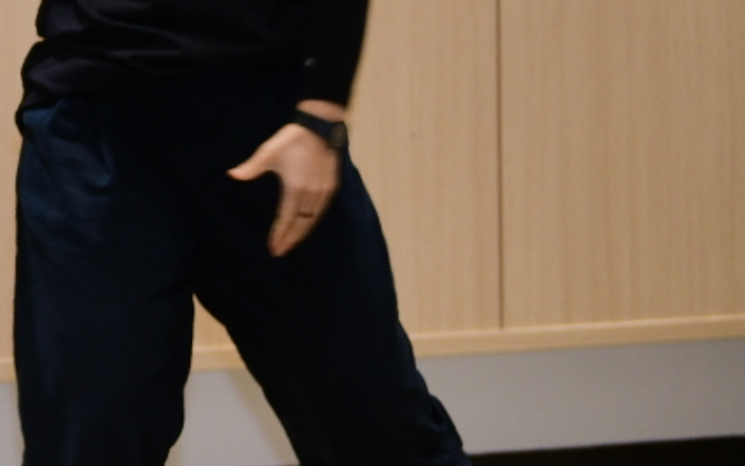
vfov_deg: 6.7
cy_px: -274
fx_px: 3899
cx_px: -431
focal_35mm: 192
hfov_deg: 10.5
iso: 1000
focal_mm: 50
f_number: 2.8
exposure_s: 1/250
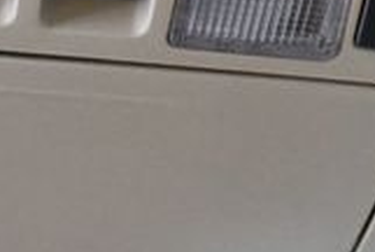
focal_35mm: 143
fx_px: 1492
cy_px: -135
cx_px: 168
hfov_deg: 14.3
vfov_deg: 9.4
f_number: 3.5
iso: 3200
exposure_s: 1/125
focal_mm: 18
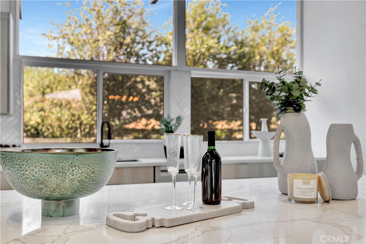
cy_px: 122
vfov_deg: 37.9
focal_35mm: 35
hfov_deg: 54.4
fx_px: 356
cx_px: 183
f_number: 2.8
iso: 100
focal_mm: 35
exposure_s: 1/160
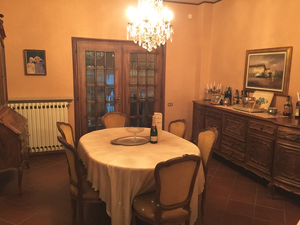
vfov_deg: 48.2
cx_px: 150
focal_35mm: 29
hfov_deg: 61.7
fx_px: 251
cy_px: 112
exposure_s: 1/17
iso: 100
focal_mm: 4.15
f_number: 2.2
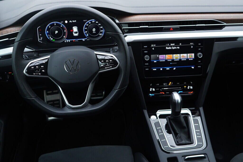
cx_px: 122
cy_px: 81
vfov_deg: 36.9
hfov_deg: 53.1
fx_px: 243
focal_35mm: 36
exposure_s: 1/40
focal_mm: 24
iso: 160
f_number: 2.8
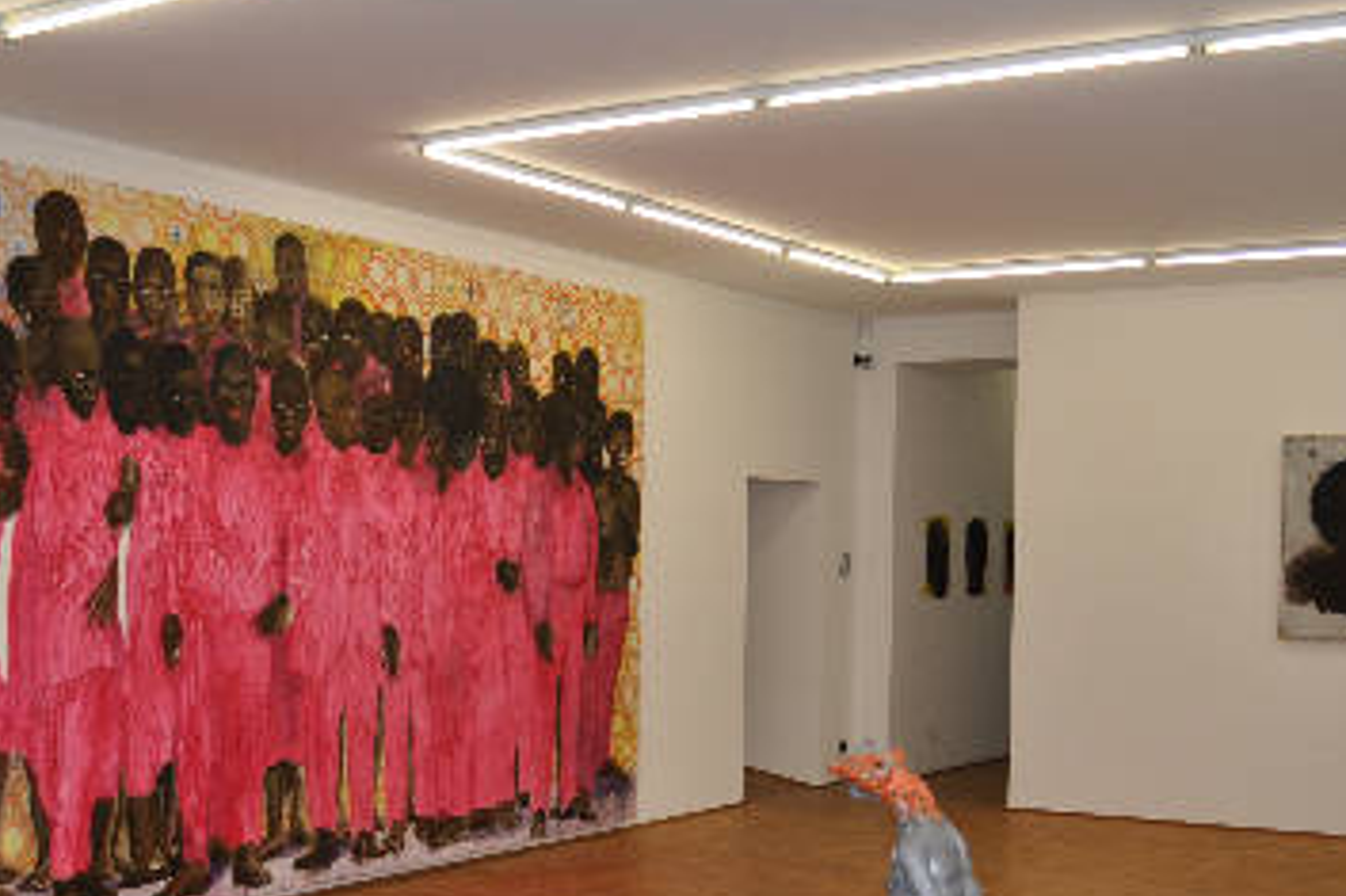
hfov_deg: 40.1
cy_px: 602
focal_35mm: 49
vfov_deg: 27.3
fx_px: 1831
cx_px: 515
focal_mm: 18
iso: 220
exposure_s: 1/200
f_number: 3.5
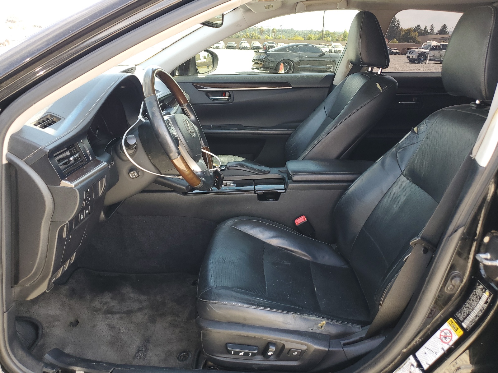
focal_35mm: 26
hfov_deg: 67.3
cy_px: 186
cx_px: 249
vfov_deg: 53.1
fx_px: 374
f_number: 1.5
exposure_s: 1/139
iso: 50
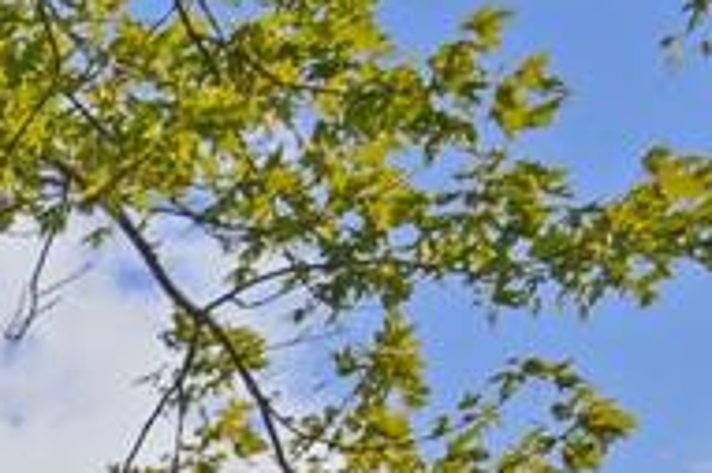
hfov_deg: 15.2
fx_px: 1660
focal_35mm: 84
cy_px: 1307
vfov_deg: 11.5
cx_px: -958
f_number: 13
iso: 200
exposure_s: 1/200
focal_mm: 10
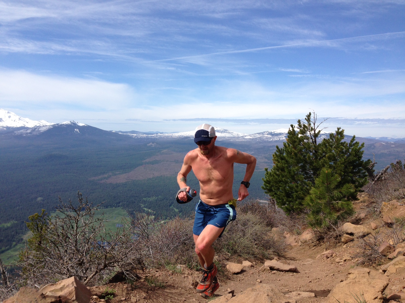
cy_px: 152
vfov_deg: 42.9
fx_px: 386
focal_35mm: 33
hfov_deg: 55.4
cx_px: 202
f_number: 2.4
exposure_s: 1/1748
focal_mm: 4.13
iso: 50
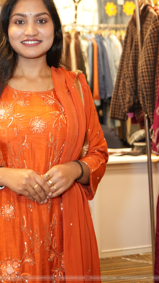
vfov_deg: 29.9
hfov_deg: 17.1
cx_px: 42
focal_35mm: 70
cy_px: 89
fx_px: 525
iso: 800
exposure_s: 1/160
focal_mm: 46
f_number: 4
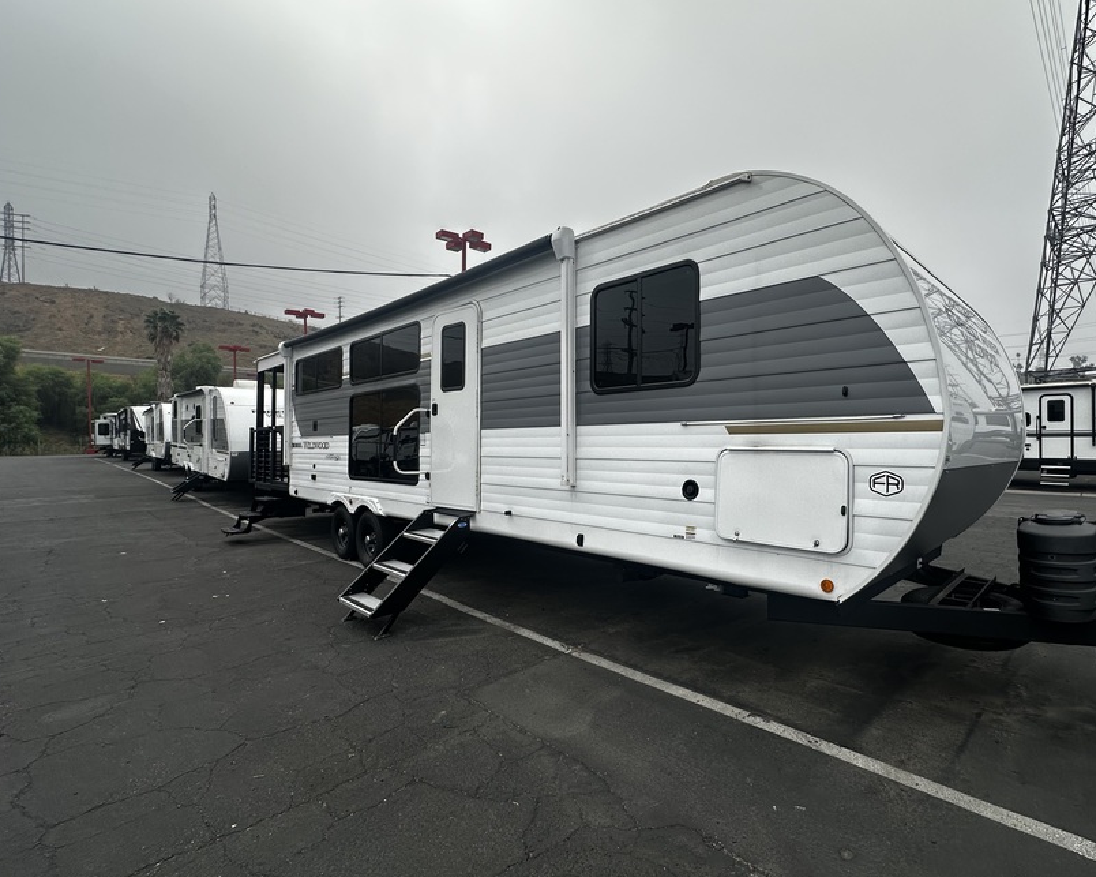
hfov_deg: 88.7
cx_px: 650
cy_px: 438
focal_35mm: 17
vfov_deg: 77.0
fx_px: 551
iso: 50
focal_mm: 2.22
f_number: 2.2
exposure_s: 1/1618
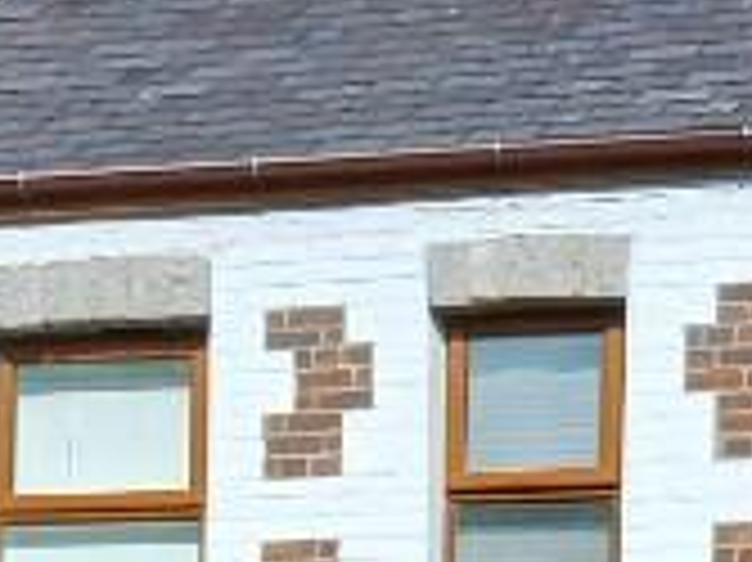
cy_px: 908
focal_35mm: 153
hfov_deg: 12.9
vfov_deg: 9.4
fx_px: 3321
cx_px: 414
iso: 25
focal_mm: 4.6
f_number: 2
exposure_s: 1/581
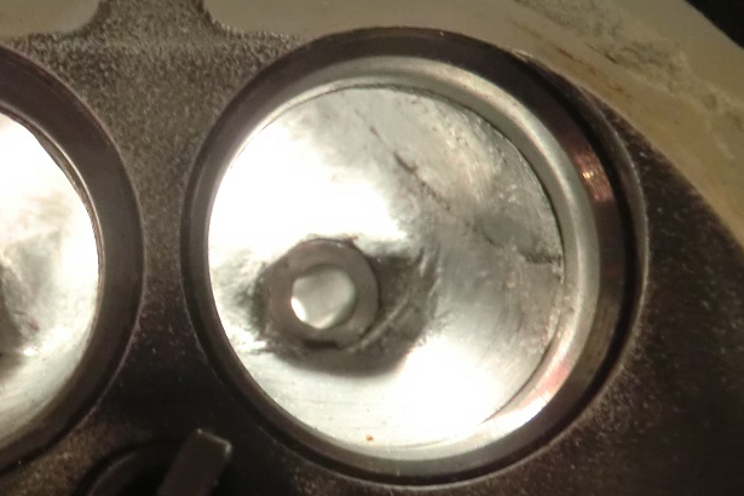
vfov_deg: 25.5
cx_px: 109
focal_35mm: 53
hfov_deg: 35.8
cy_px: 242
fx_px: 1095
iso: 800
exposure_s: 1/25
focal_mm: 5.2
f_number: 3.5
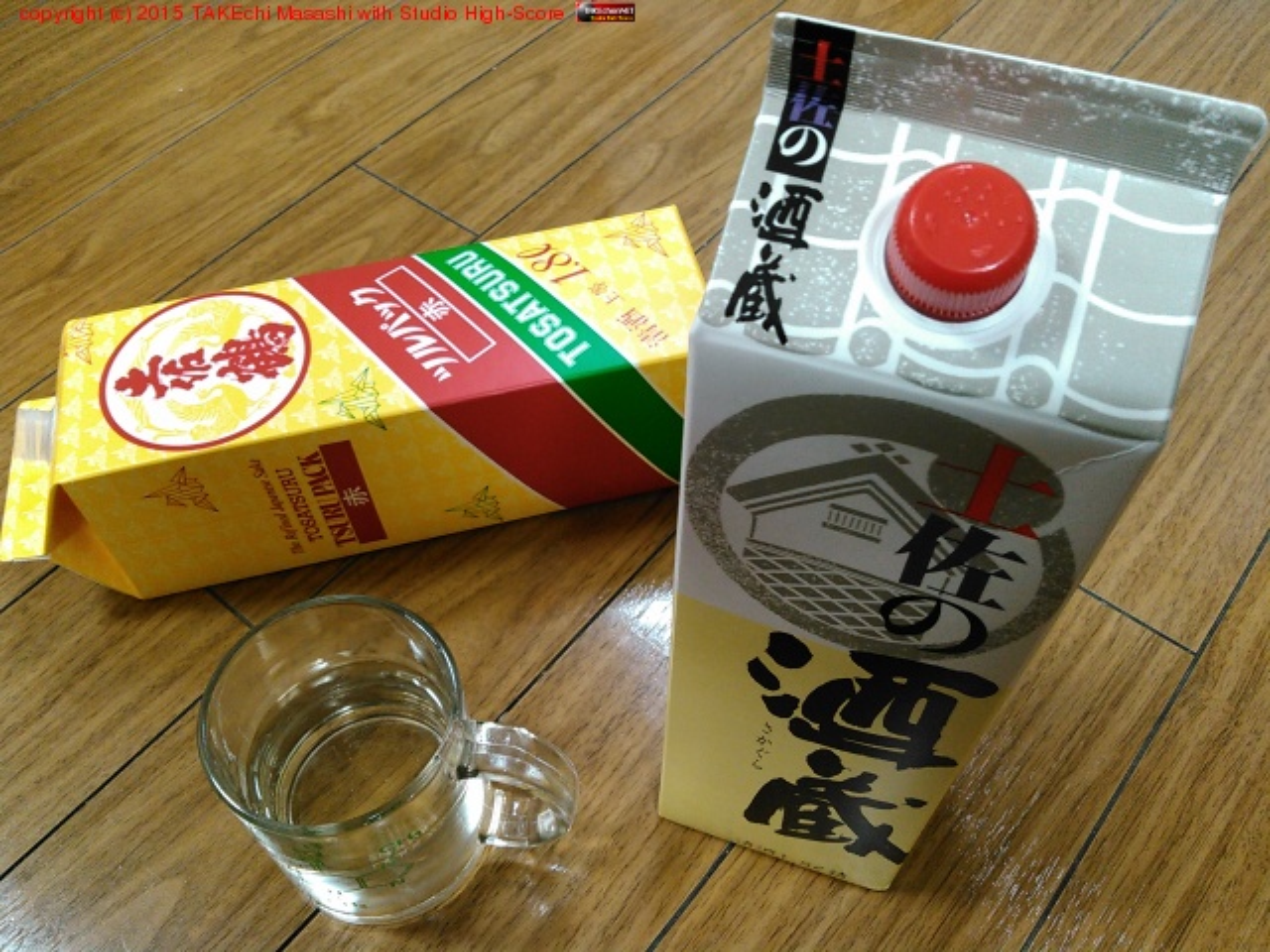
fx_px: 1101
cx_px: 635
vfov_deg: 46.8
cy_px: 476
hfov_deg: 60.0
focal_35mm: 30
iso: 400
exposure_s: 1/16.7
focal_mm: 4
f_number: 2.4
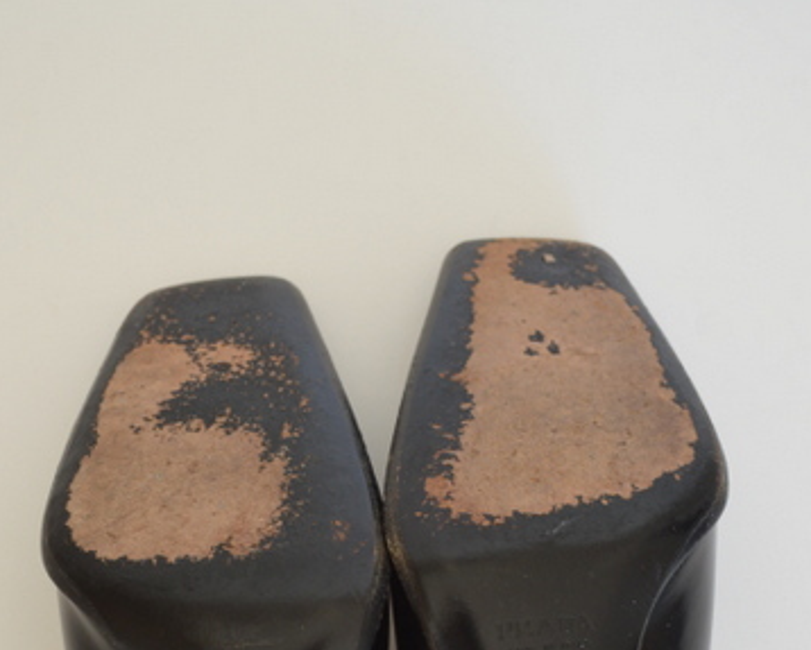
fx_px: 1585
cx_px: 369
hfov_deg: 28.7
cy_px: 609
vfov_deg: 22.5
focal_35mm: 66
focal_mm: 24
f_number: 4
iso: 400
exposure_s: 1/50
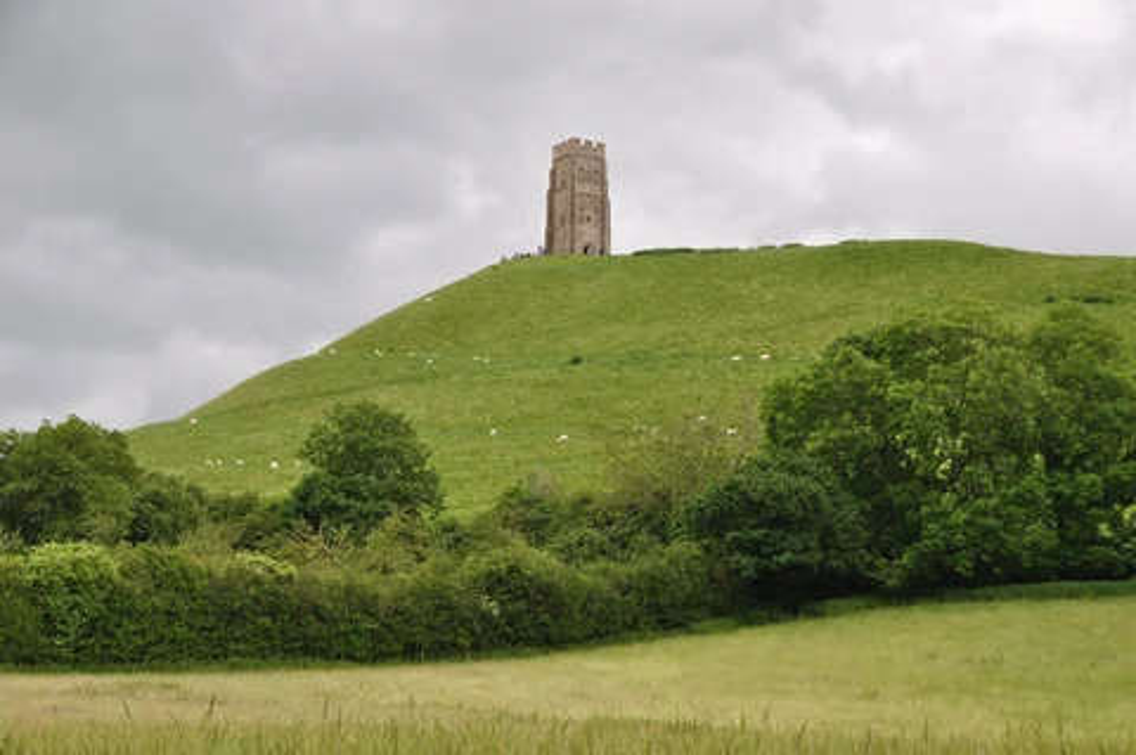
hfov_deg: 24.6
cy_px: 378
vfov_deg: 16.5
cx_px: 568
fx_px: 2601
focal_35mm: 82
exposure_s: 1/80
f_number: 8
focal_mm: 55
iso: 200
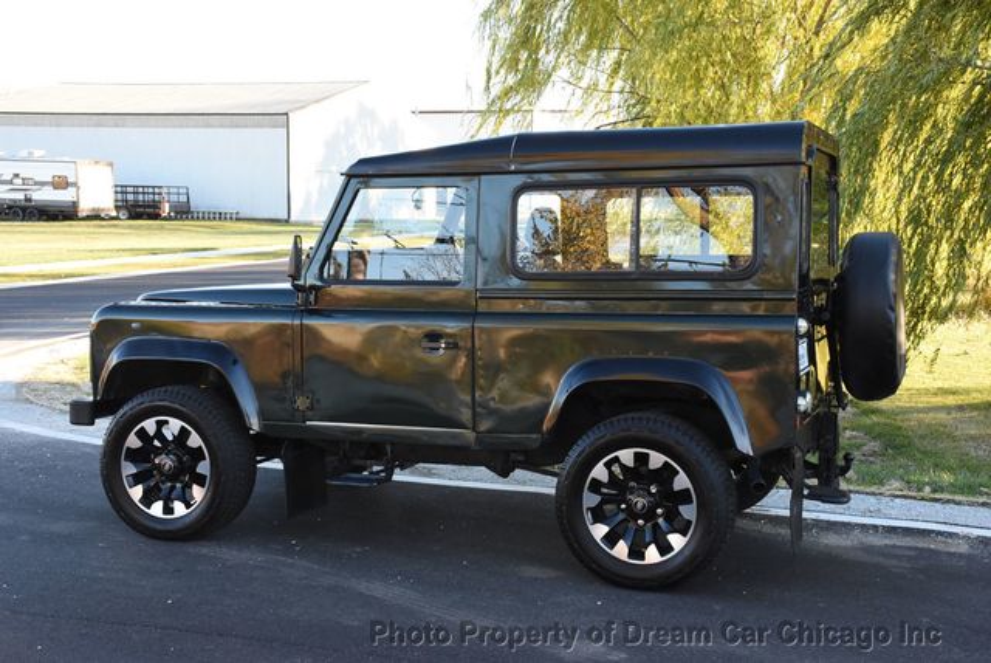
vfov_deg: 28.1
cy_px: 332
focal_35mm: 48
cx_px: 496
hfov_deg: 41.1
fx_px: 1323
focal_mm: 32
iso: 2000
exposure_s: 1/200
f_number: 13
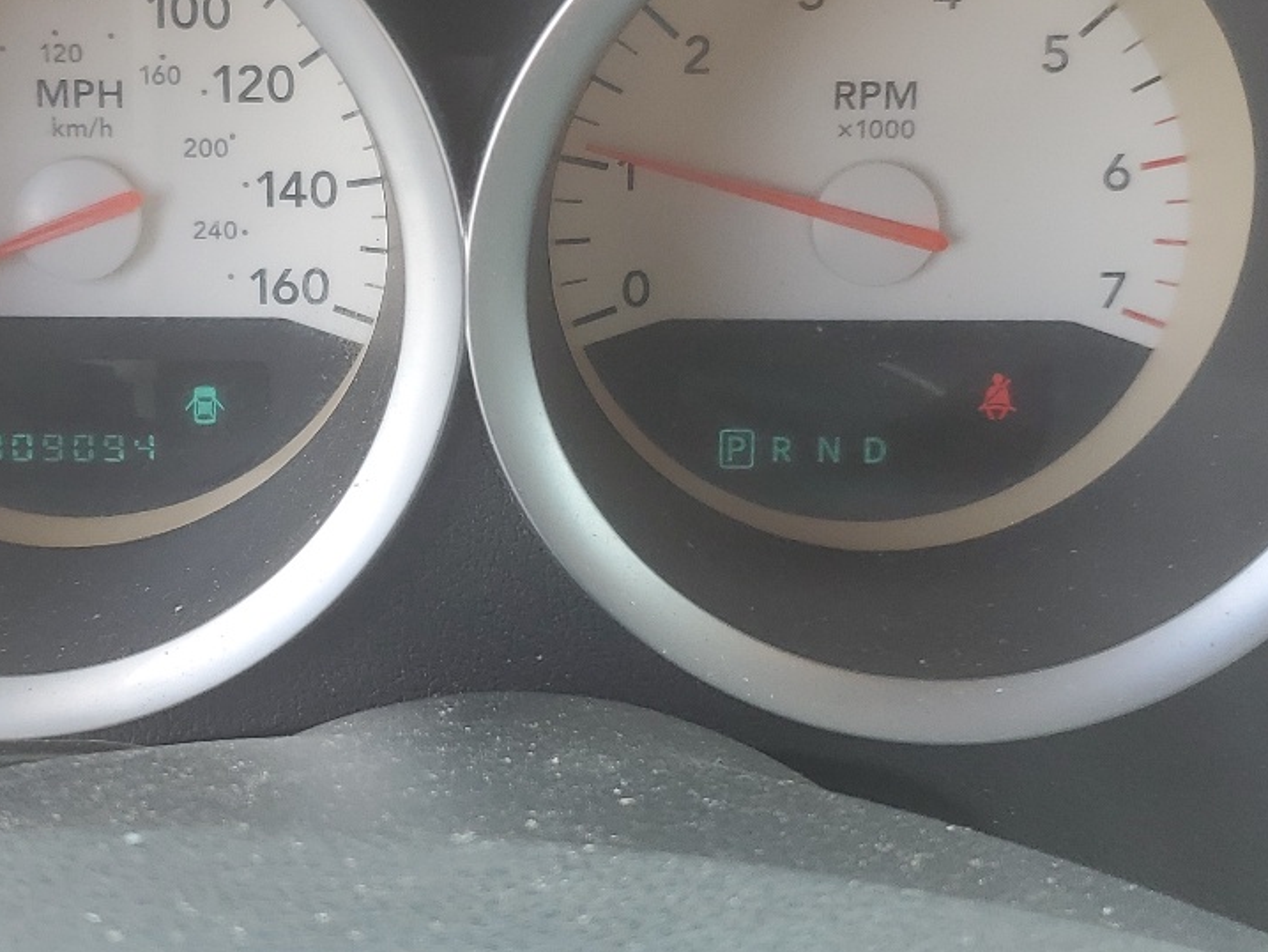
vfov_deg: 25.2
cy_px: 372
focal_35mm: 58
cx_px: 419
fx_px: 2125
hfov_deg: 32.9
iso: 50
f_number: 1.5
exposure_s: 1/185
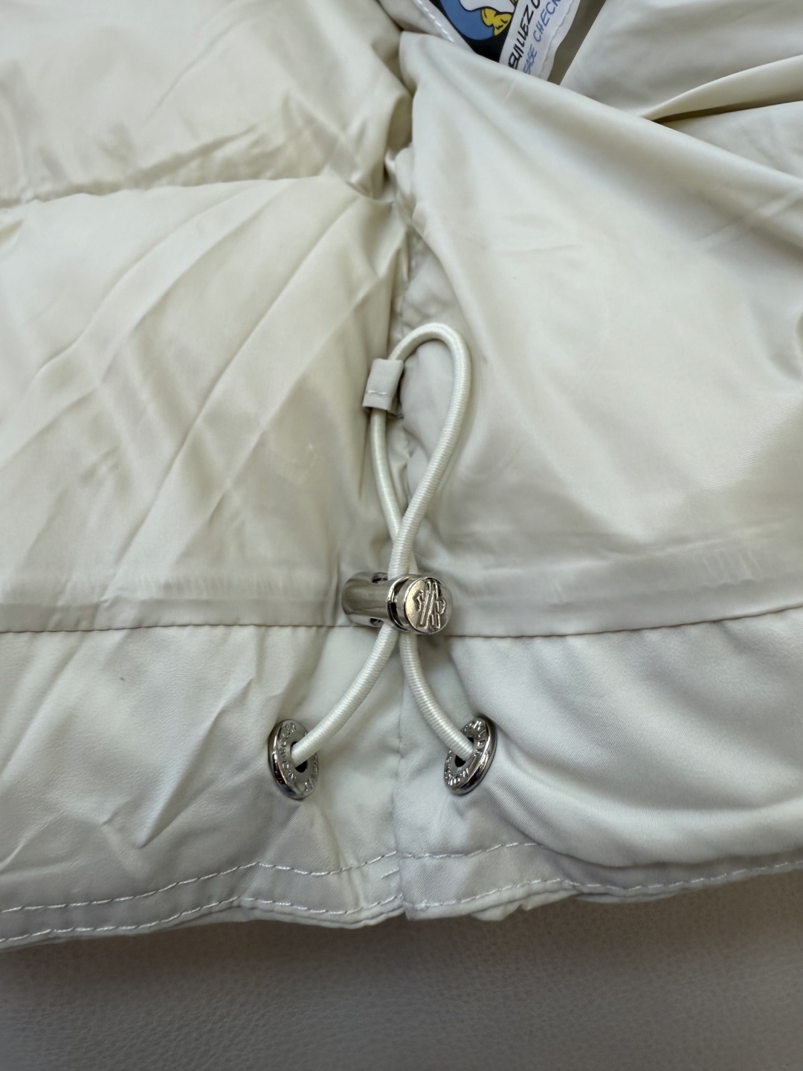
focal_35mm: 24
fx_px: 742
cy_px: 536
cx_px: 402
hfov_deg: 56.8
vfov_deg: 71.6
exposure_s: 1/100
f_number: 2.2
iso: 40
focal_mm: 2.22
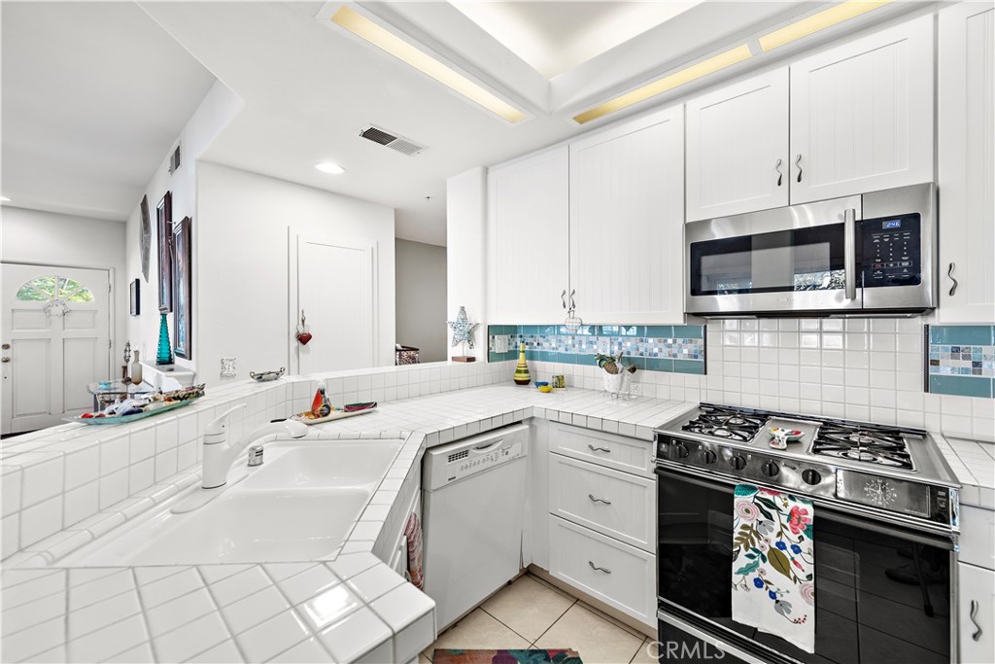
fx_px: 387
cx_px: 498
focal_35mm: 14
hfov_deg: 104.2
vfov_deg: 81.2
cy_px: 332
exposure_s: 1.6
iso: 125
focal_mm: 14
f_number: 7.1
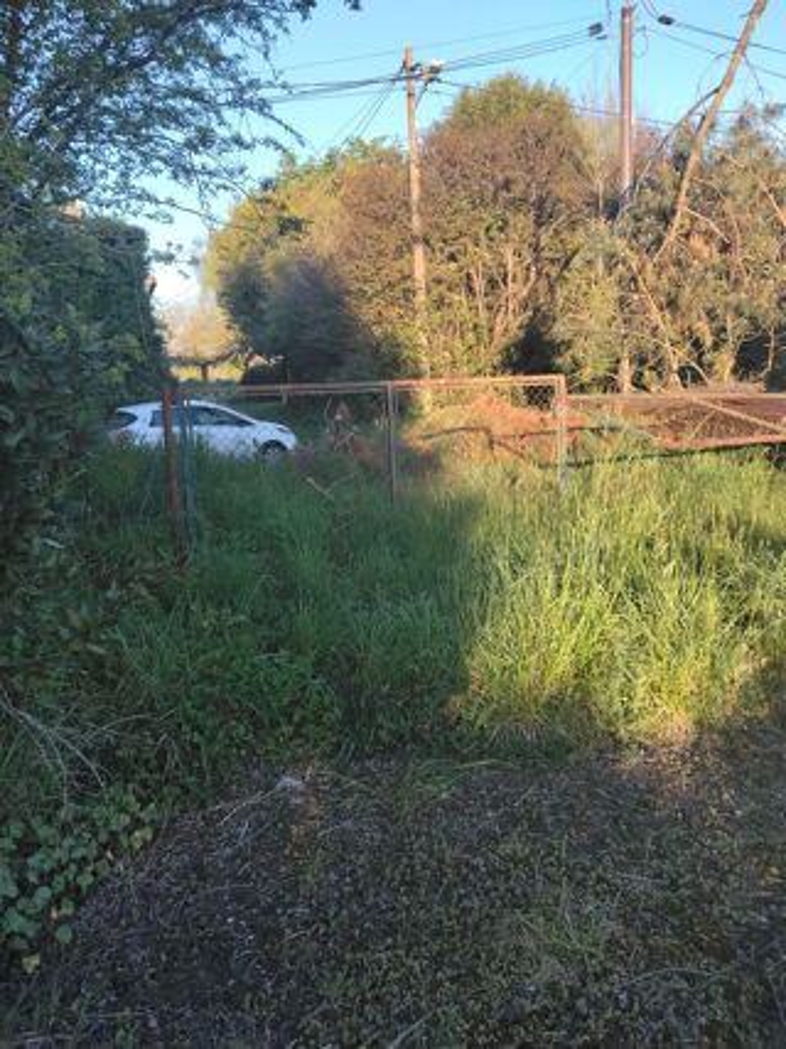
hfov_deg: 51.3
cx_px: 393
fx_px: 818
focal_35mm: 27
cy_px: 524
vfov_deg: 65.3
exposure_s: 1/182
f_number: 1.8
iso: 100
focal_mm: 4.05
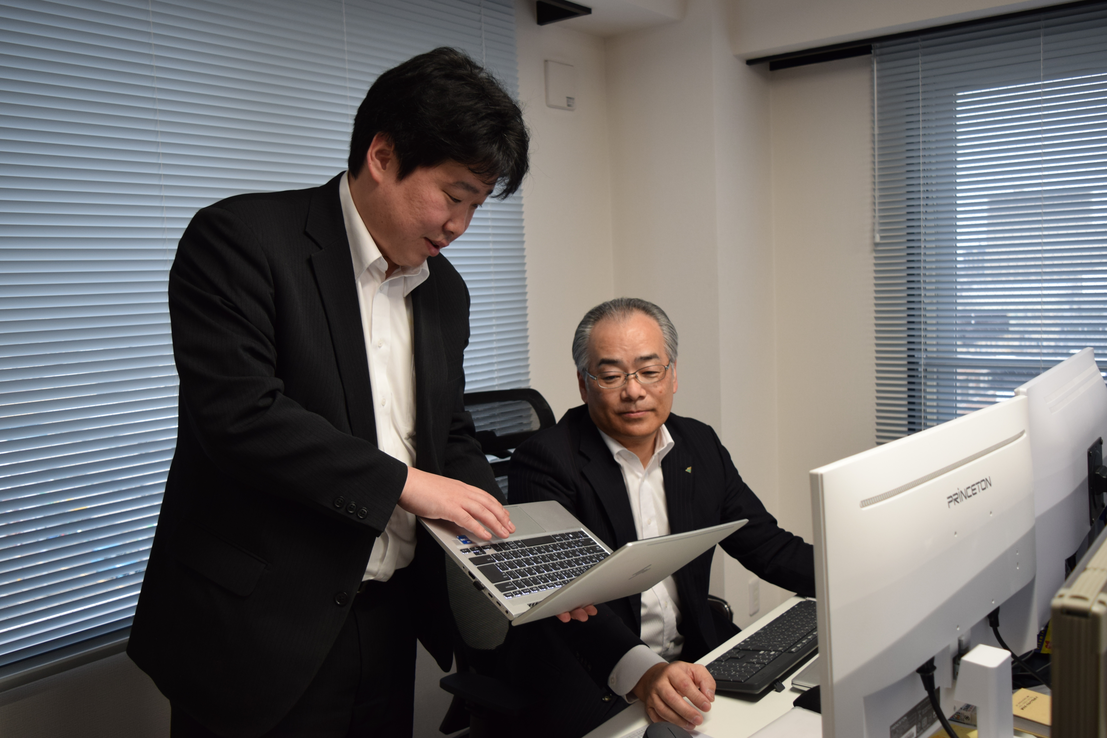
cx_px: 554
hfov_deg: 57.2
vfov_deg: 40.0
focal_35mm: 33
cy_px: 369
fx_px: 1015
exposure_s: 1/60
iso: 450
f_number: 4
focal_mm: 22
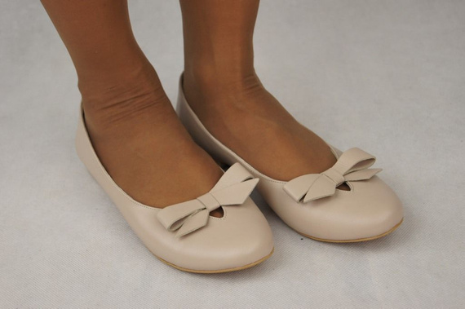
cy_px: 154
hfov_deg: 24.6
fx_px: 1065
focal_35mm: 82
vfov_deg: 16.5
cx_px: 232
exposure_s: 1/100
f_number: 5.6
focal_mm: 55
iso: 125
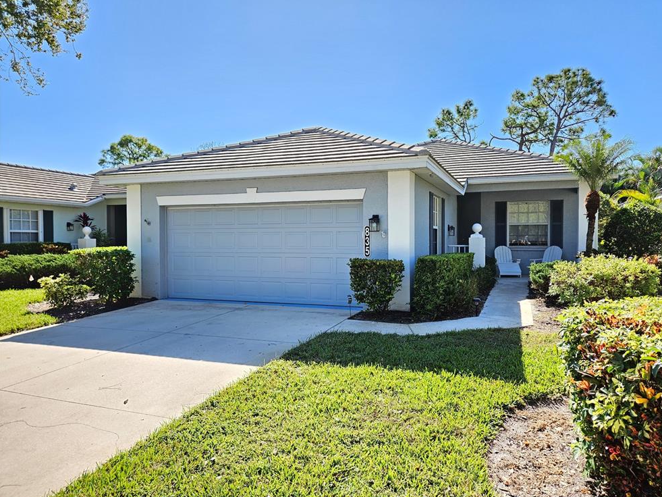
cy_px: 247
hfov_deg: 71.6
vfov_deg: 56.8
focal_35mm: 24
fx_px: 459
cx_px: 344
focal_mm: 5.4
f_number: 1.8
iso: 25
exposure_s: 1/304
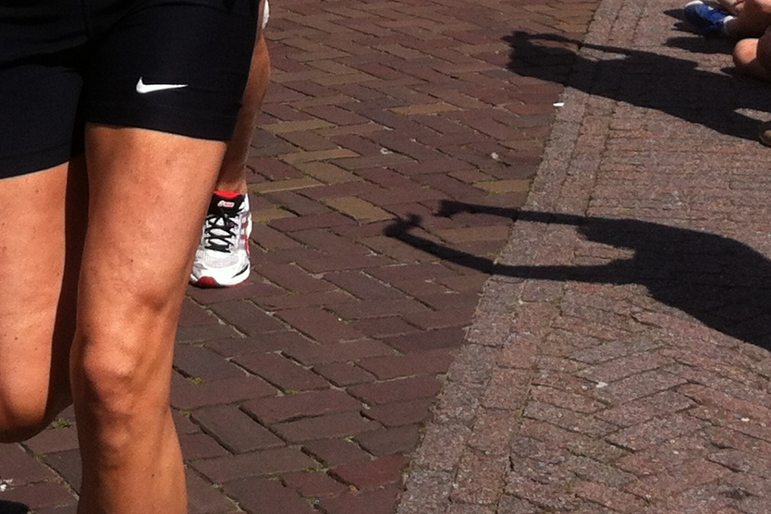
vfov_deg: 11.8
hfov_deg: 17.5
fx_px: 2420
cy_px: -177
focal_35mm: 113
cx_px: -70
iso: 80
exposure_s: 1/1436
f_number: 2.8
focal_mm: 3.85
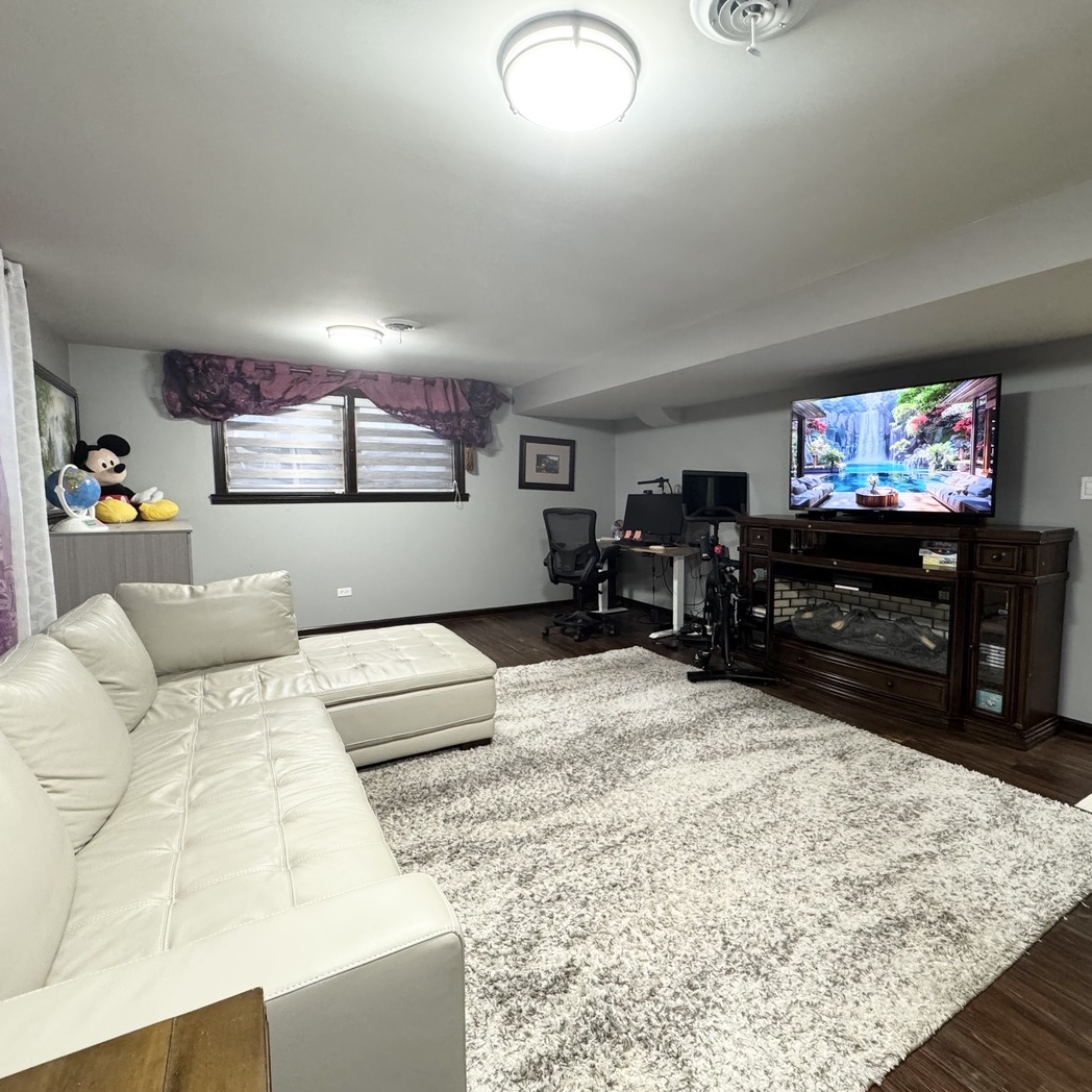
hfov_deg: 83.7
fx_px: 607
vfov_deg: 84.0
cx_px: 603
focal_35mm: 17
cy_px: 544
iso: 400
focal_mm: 2.22
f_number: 2.2
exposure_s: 1/60
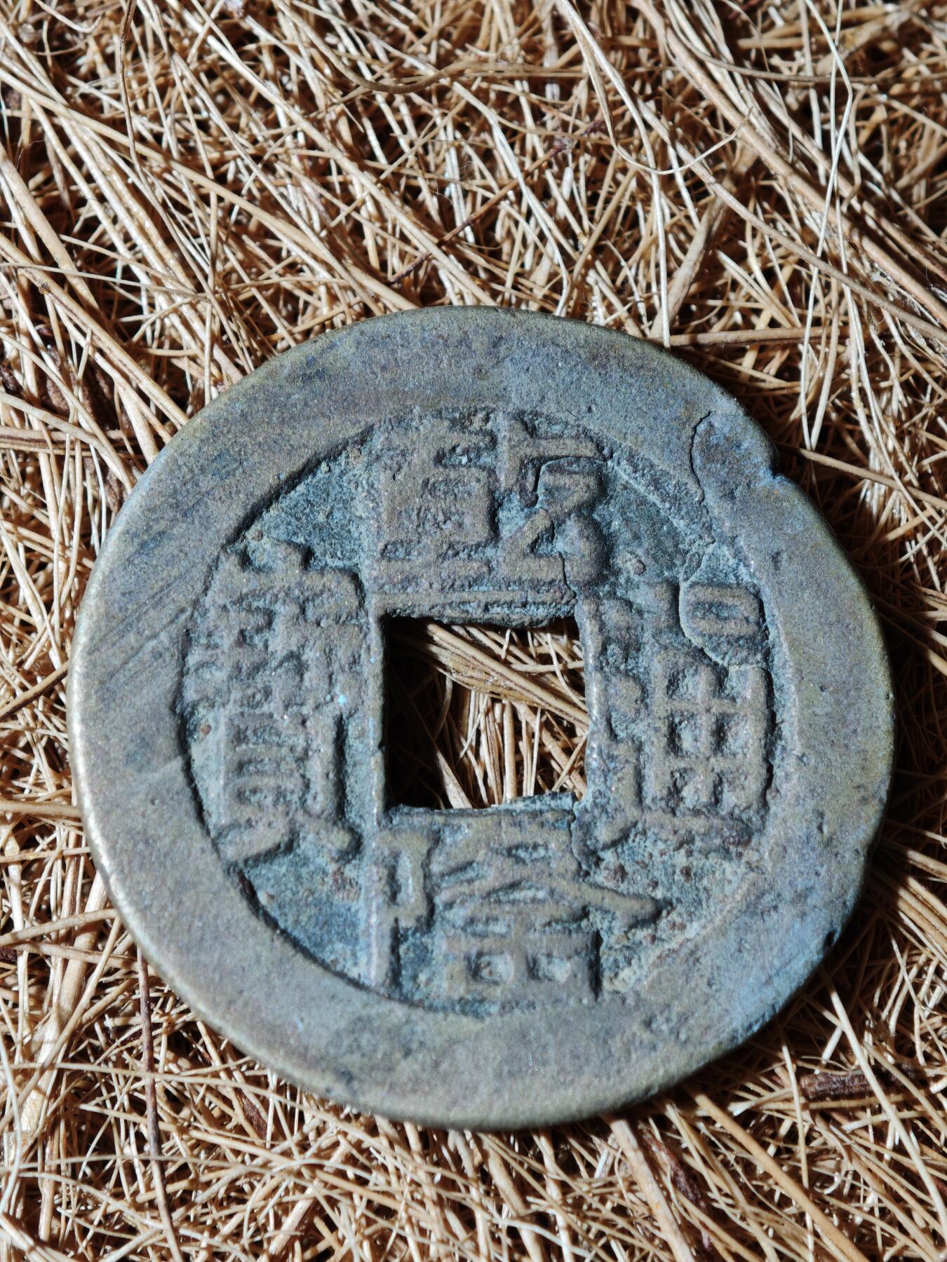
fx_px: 3429
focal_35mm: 94
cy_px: 631
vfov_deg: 20.9
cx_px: 474
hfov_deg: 15.7
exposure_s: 1/107
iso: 125
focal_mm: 9
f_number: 2
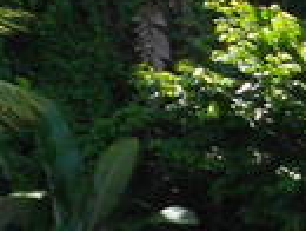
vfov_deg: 8.0
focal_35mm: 176
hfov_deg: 9.1
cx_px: 911
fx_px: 1559
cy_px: 514
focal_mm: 5.1
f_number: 3.4
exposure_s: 1/320
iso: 80
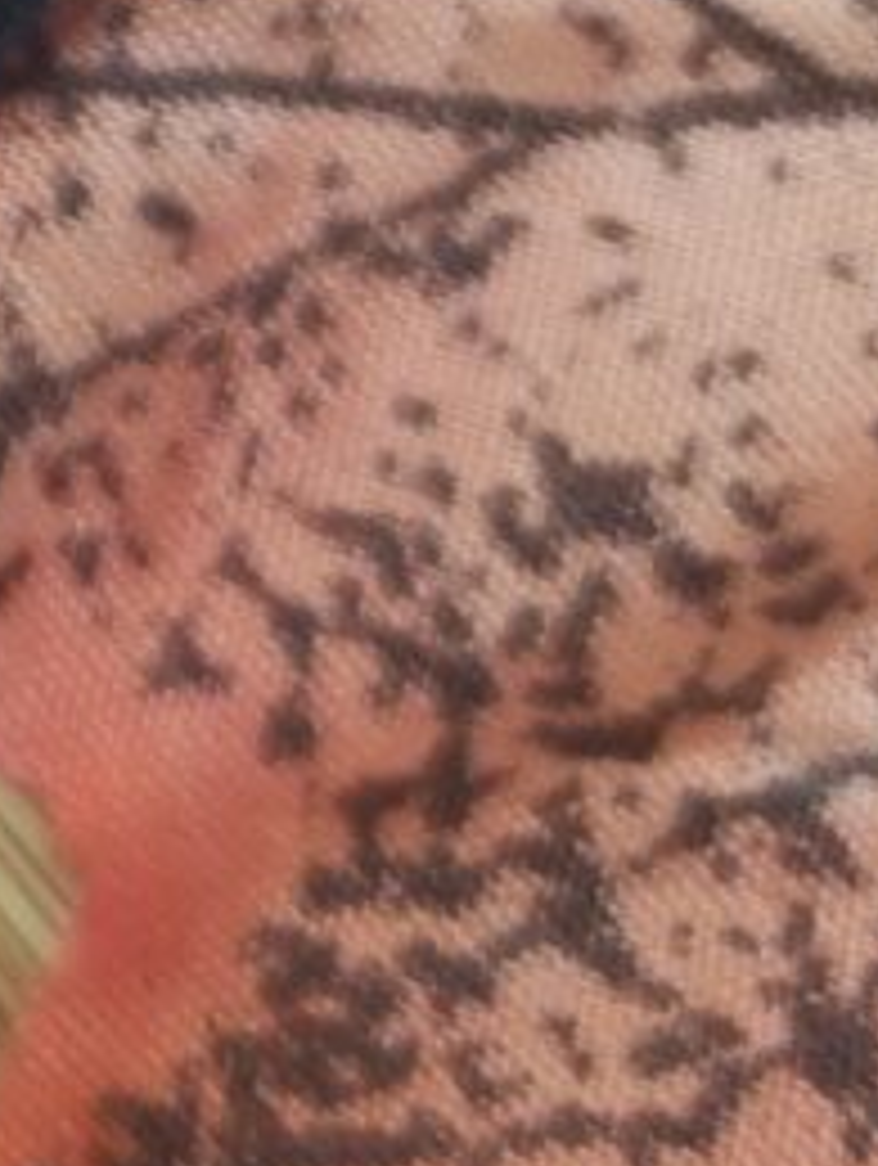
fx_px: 5195
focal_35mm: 154
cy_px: -1225
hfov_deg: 8.7
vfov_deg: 11.4
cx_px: -1328
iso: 399
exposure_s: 1/100
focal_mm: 5.43
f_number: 1.89
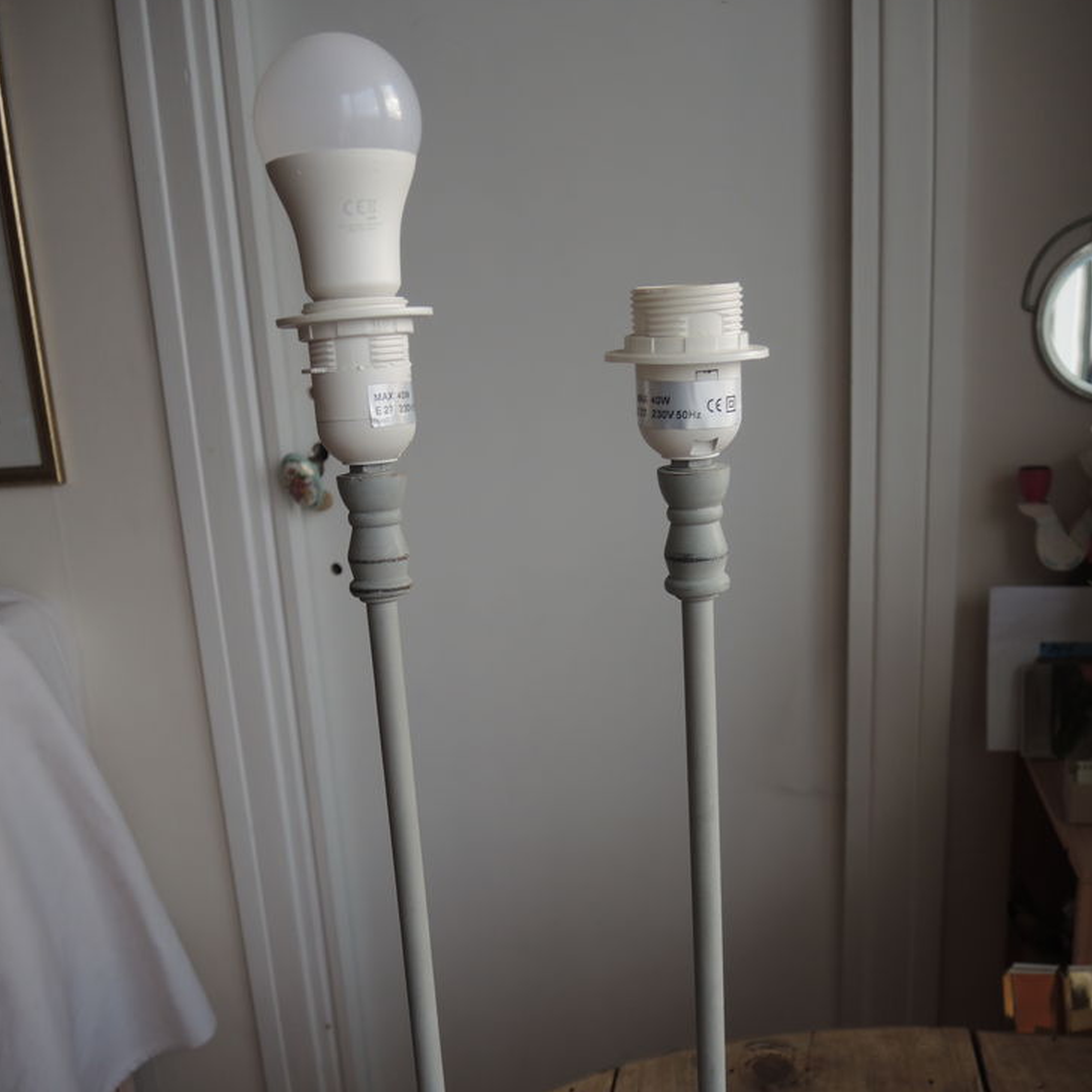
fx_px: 1213
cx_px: 552
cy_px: 728
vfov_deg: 47.7
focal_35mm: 34
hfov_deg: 48.4
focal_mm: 6
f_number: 2
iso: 90
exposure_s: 1/30
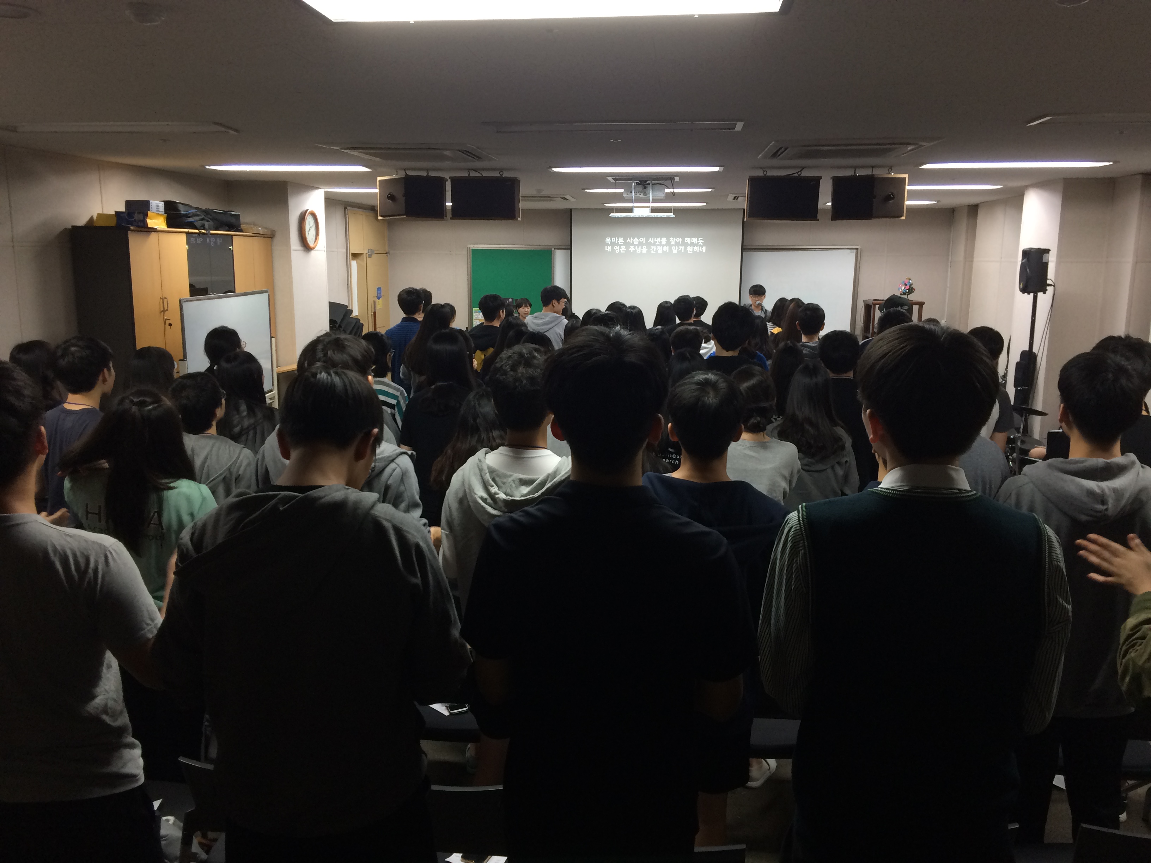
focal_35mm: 29
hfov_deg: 61.7
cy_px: 432
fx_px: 964
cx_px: 576
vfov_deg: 48.2
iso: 80
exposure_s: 1/30
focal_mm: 4.15
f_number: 2.2
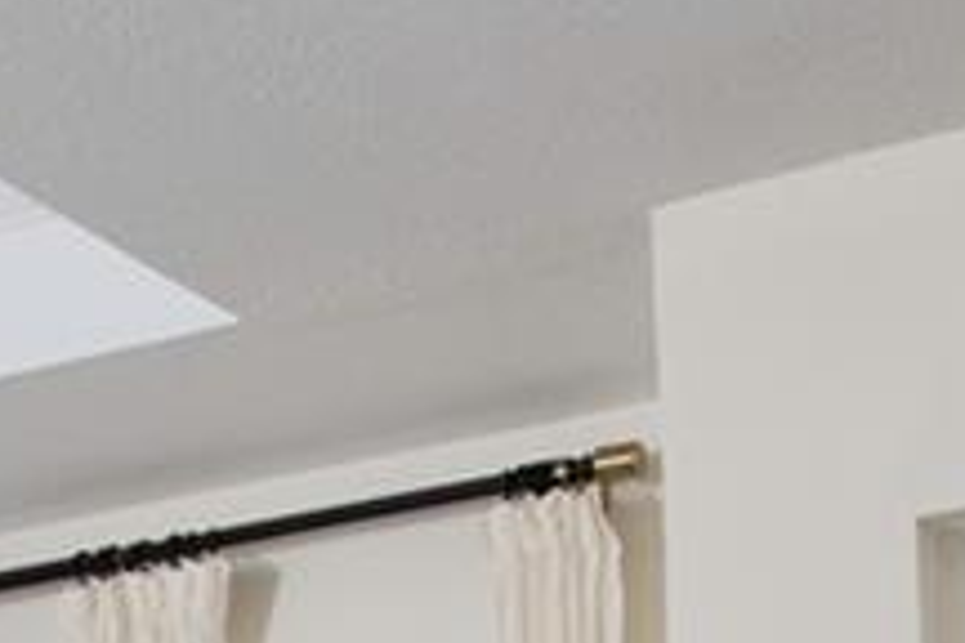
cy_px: 1558
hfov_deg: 16.2
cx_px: 308
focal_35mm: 126
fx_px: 3377
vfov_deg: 9.6
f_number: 6.3
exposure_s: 1/500
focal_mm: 17
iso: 400
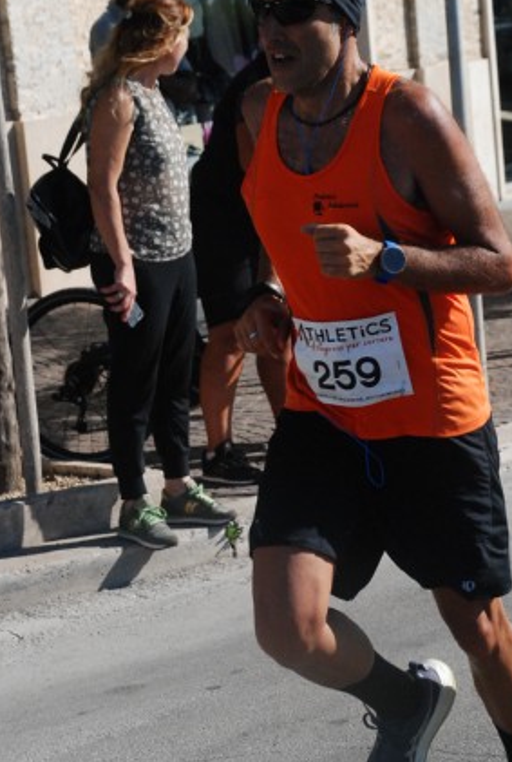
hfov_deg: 9.8
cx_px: 346
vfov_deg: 14.5
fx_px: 2991
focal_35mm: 141
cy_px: 324
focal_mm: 66
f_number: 8
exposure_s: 1/2000
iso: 1000
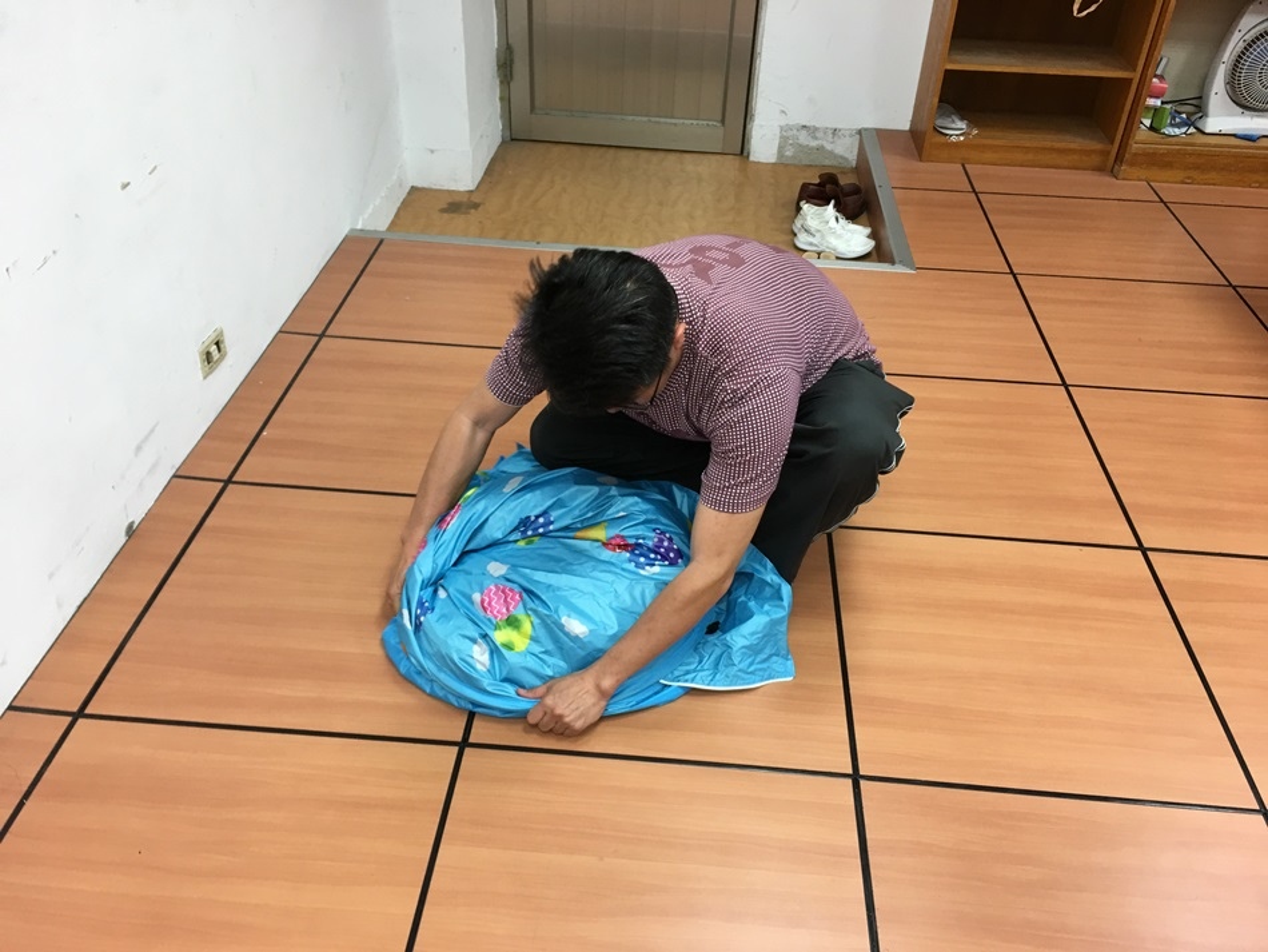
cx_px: 634
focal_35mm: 29
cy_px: 476
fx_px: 1063
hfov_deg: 61.6
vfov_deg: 48.2
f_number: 2.2
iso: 25
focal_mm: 4.15
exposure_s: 1/15
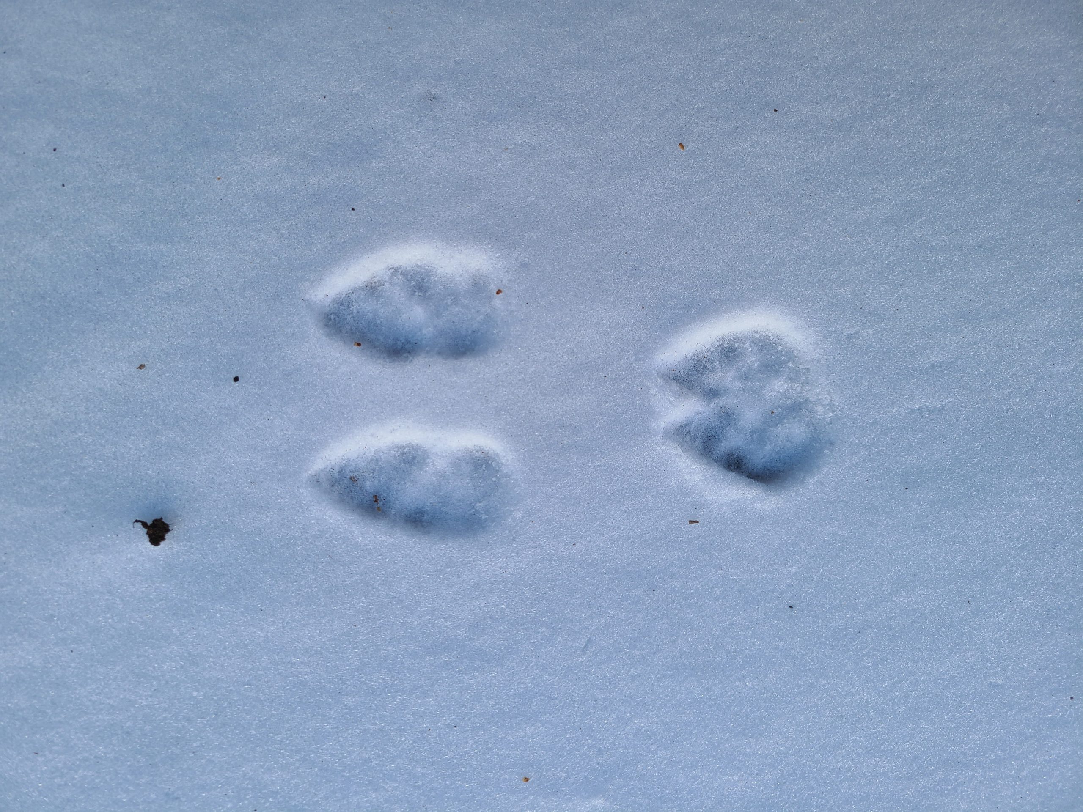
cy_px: 406
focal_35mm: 26
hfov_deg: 67.3
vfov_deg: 53.1
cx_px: 542
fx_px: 813
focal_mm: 5.4
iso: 40
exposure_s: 1/391
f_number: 1.8
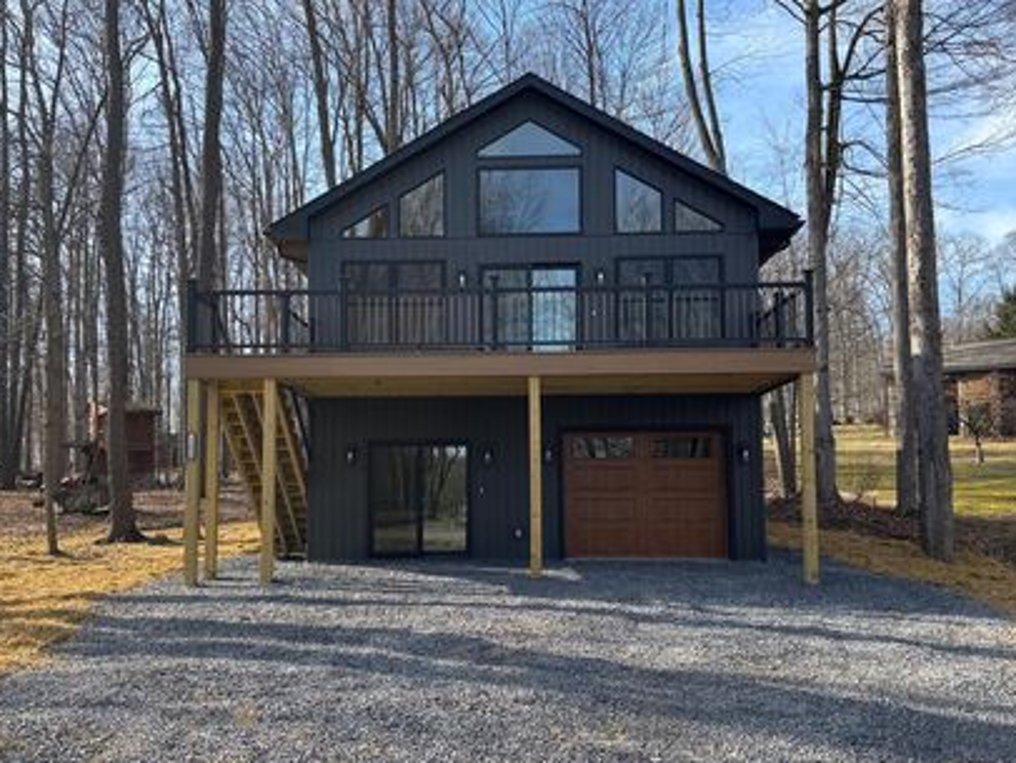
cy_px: 427
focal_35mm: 32
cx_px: 493
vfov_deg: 44.1
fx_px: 940
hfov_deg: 56.8
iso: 50
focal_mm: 5.96
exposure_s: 1/818
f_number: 1.6
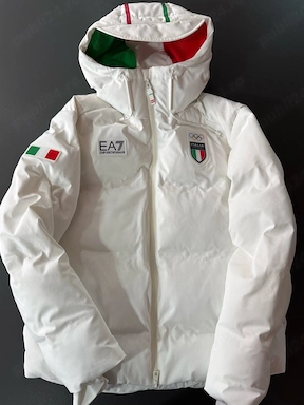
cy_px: 197
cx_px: 149
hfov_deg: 54.9
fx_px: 293
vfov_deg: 69.4
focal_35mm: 25
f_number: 1.78
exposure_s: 1/100
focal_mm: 6.76
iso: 125
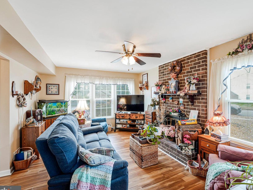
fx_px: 117
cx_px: 139
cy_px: 96
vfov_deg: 78.1
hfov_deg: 94.2
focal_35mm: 16
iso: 400
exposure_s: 1/8
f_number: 8
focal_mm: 14
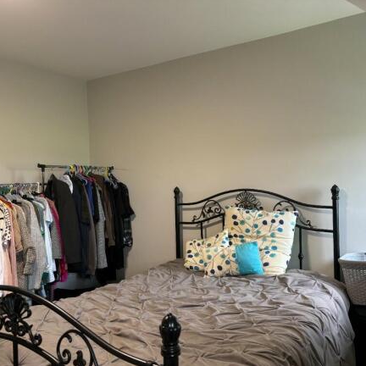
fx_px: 371
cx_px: 179
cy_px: 183
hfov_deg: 52.5
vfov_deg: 52.5
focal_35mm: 31
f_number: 1.6
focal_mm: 5.96
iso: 160
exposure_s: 1/50
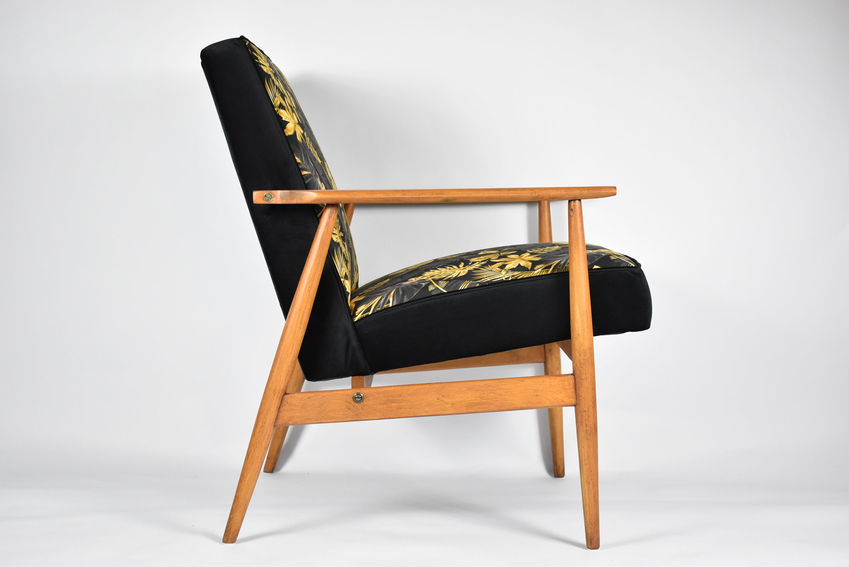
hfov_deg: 35.0
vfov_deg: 23.8
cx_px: 424
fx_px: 1345
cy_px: 284
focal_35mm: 57
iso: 1600
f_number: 4.8
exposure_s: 1/125
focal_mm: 38
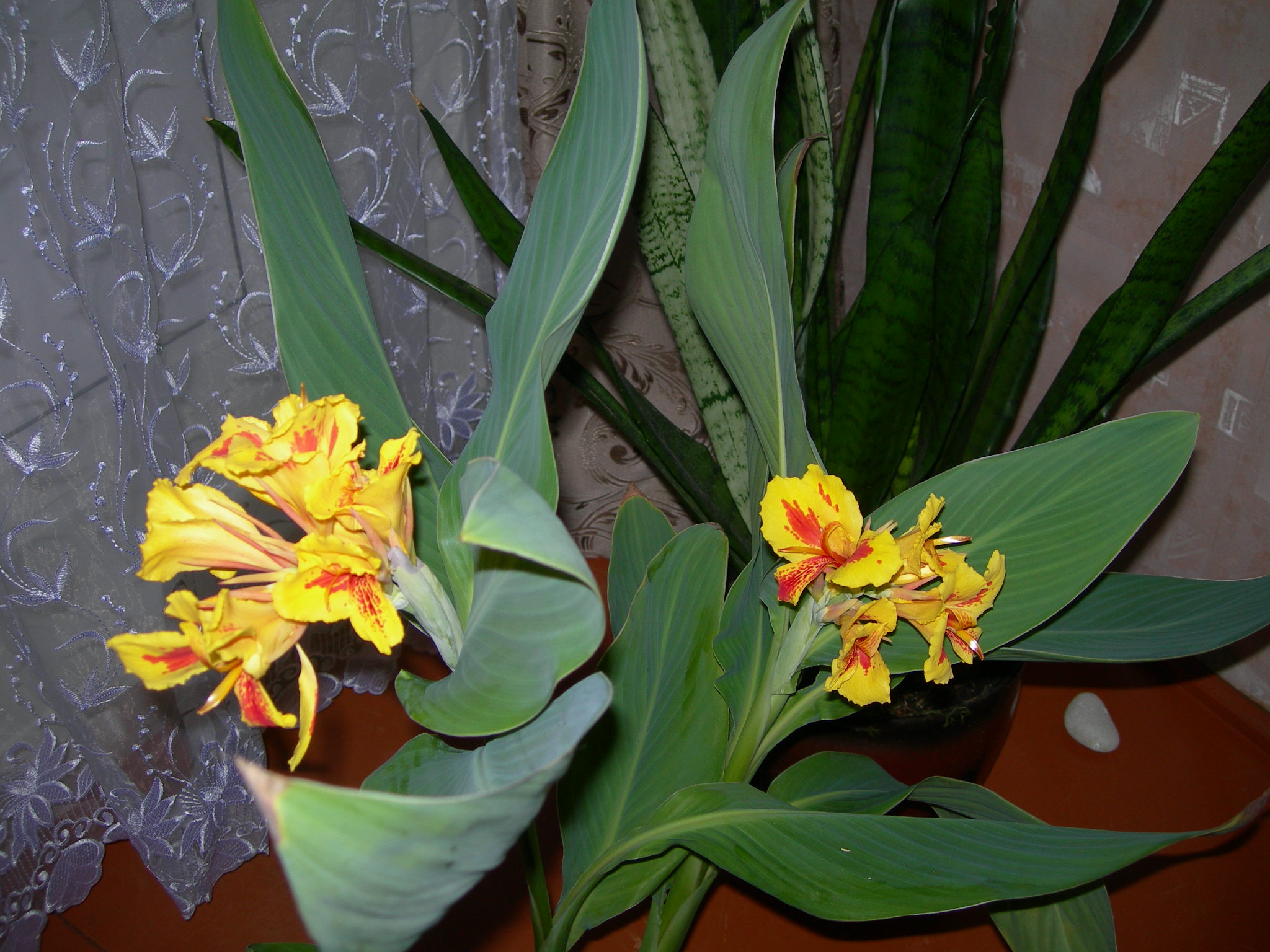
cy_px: 476
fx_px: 1394
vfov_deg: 37.7
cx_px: 635
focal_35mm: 38
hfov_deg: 49.0
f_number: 2.8
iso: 50
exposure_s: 1/60.1
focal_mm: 7.8
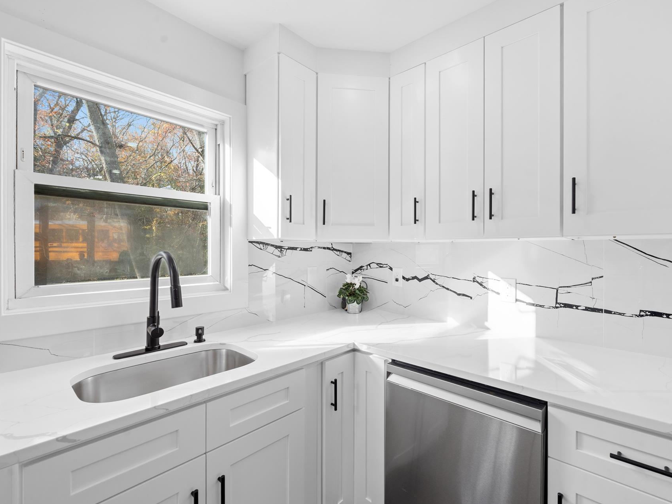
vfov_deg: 81.7
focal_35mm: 15
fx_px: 291
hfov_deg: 97.6
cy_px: 262
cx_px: 379
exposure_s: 1/15
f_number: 8
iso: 250
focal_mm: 13
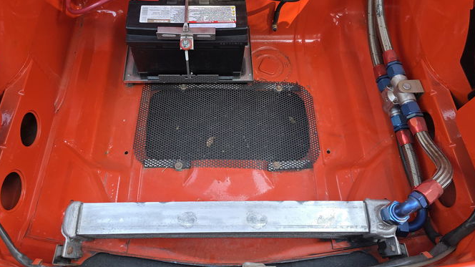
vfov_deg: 39.4
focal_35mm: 29
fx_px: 365
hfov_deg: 66.0
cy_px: 79
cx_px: 222
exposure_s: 1/180
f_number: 1.7
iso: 100
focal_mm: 6.3
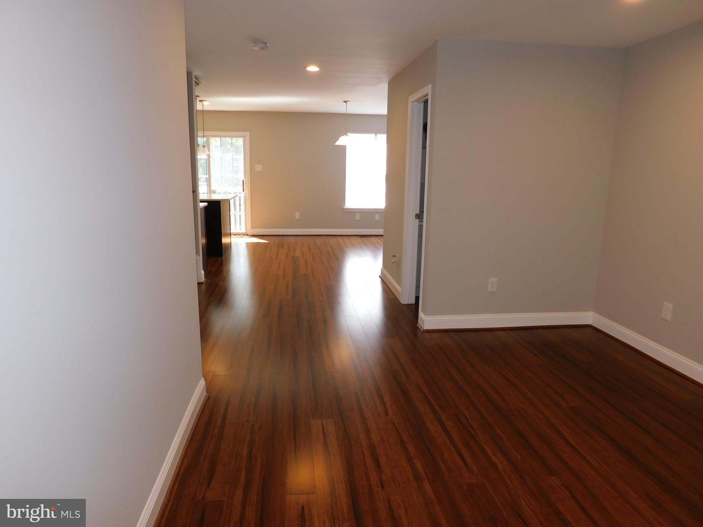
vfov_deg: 58.9
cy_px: 264
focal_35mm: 23
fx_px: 467
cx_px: 352
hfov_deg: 73.9
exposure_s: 1/30
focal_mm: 4
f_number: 3
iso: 125
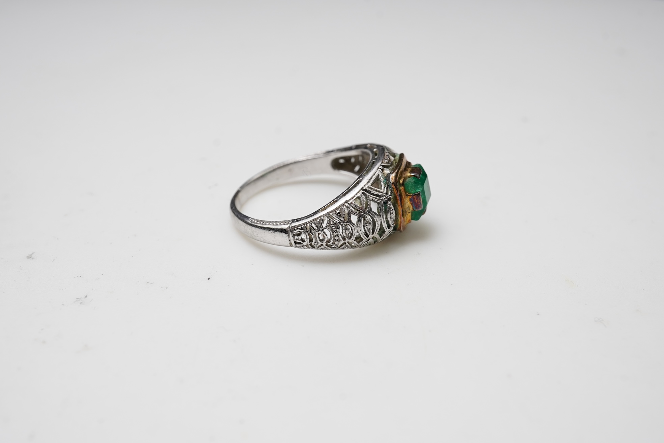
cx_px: 332
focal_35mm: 45
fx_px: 830
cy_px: 222
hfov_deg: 43.6
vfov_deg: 29.9
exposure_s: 1/125
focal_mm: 30
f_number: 18
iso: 320
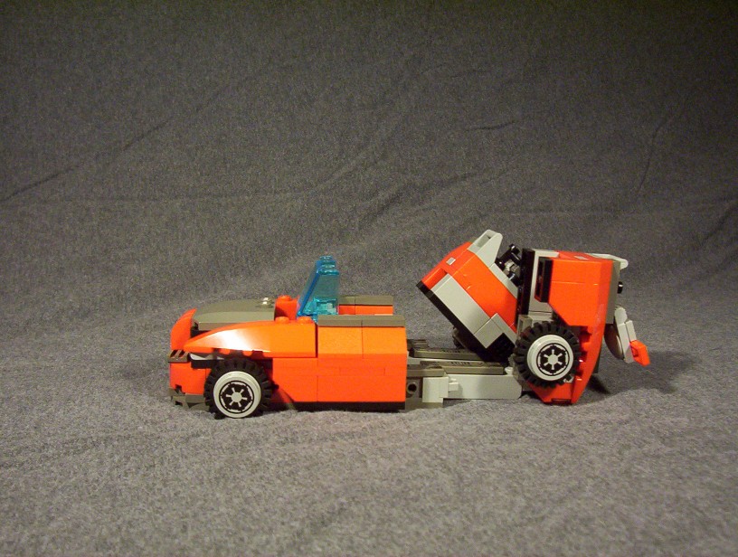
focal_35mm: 43
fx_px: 919
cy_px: 278
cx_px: 369
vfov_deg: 33.7
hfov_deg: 43.8
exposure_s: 1/25.4
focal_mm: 5.77
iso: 200
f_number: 2.73
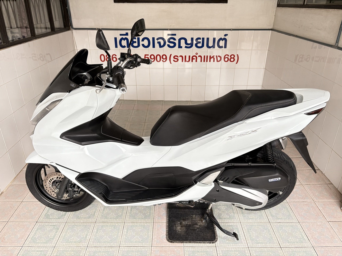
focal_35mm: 26
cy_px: 128
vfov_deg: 53.1
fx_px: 257
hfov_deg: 67.3
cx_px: 171
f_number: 1.6
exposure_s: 1/60
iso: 160
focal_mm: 5.96
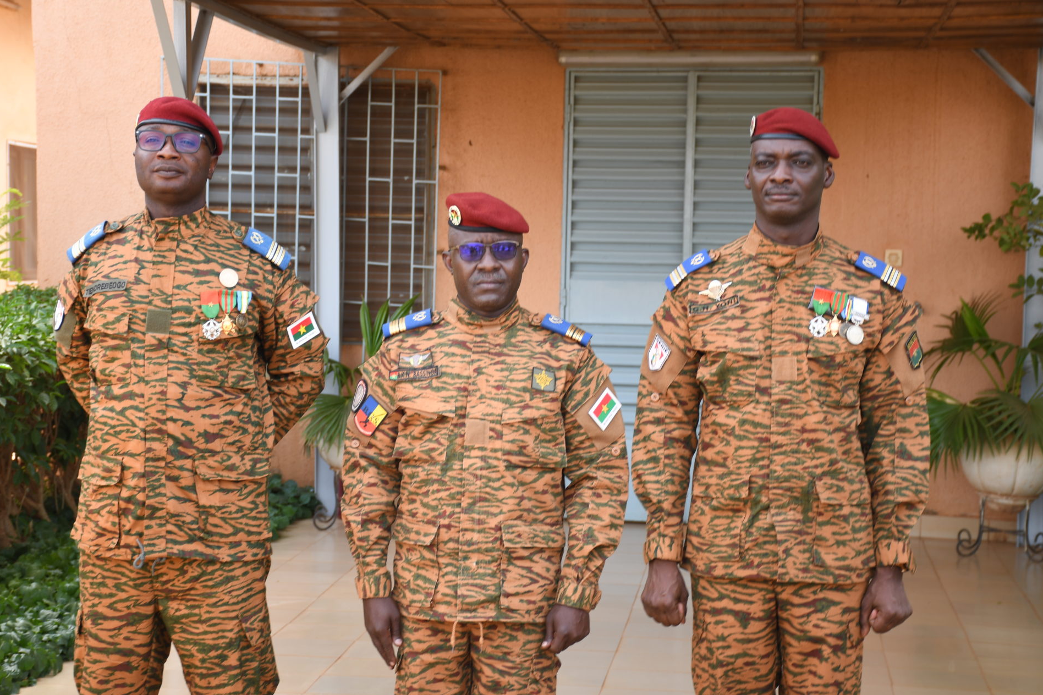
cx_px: 491
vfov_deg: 16.9
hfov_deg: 25.1
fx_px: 2347
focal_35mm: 81
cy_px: 364
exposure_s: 1/80
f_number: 4.8
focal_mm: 50
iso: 100
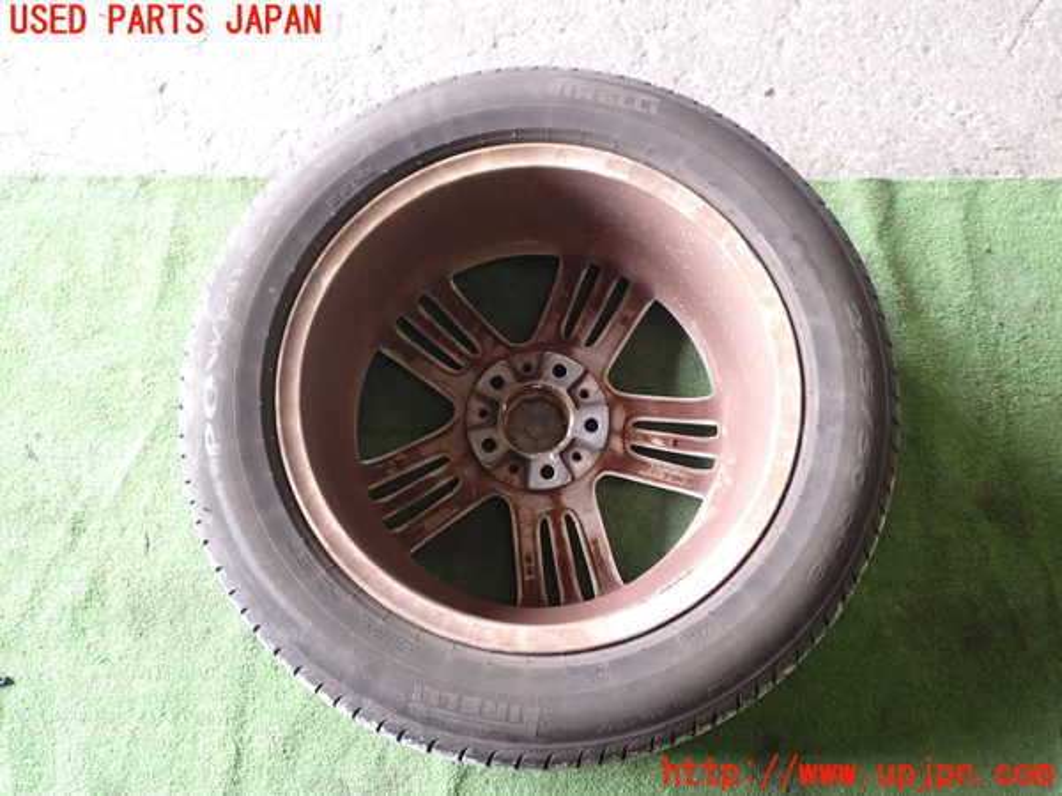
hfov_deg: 56.8
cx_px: 531
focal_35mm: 32
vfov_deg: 44.2
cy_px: 398
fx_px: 982
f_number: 2.4
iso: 250
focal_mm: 5.79
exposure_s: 1/30
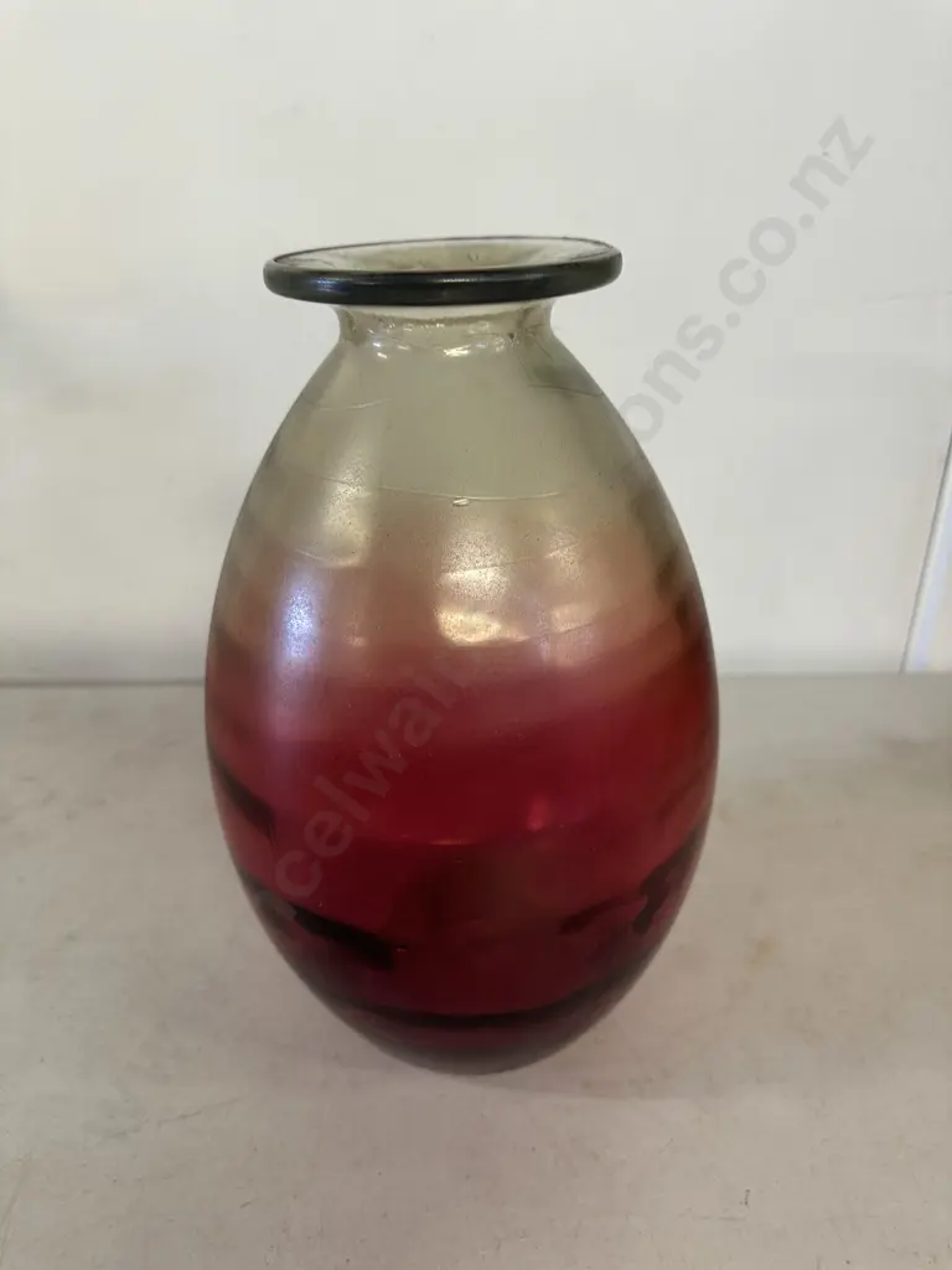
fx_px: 880
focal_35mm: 24
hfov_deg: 56.8
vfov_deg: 71.6
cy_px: 635
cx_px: 476
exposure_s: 1/100
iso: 200
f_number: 1.78
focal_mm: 6.86
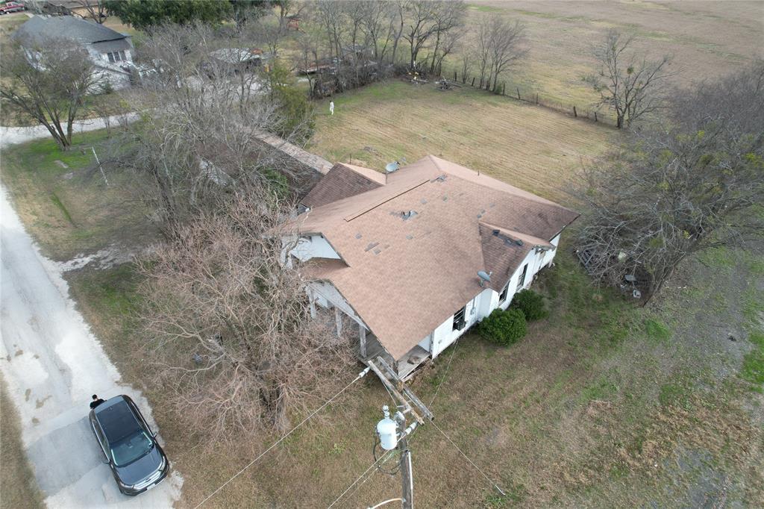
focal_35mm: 22
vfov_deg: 57.2
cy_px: 254
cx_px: 382
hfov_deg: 78.6
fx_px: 467
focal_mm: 8.38
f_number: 2.8
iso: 100
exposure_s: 1/500
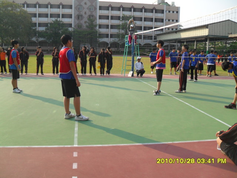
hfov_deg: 52.6
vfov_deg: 40.7
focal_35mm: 35
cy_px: 89
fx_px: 240
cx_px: 118
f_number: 8.9
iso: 100
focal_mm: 6.2
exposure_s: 1/90
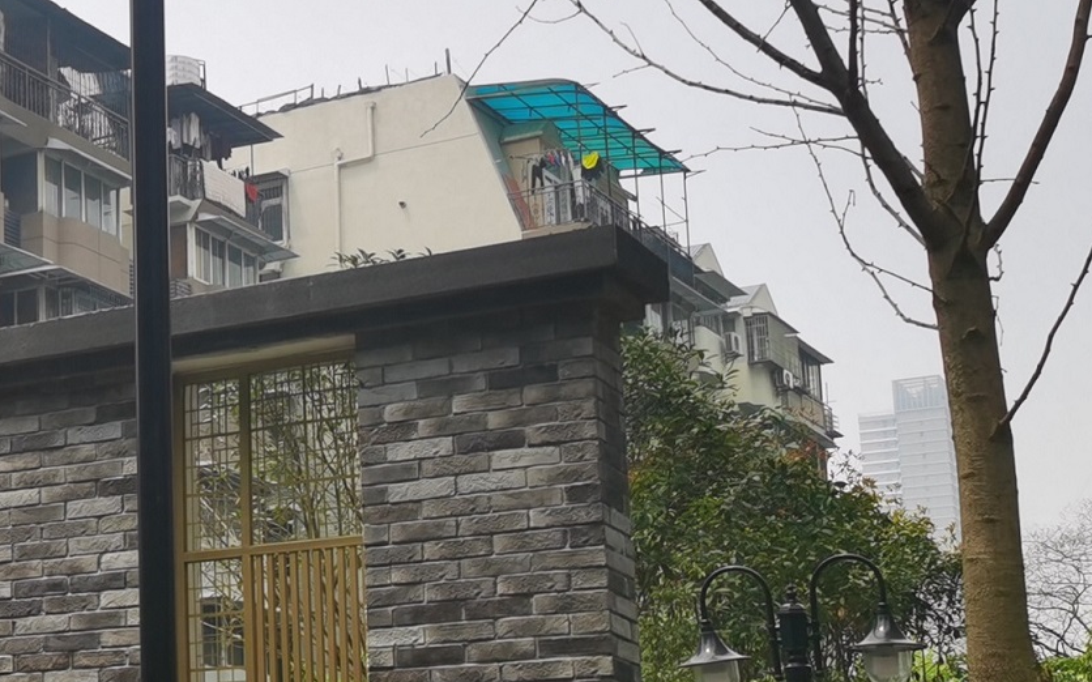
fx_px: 2380
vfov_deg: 16.3
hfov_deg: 23.7
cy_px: 460
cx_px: -196
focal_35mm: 80
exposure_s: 1/2660
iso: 50
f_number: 1.8
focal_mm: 5.58
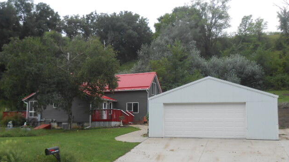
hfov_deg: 52.8
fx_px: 291
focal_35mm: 38
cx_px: 143
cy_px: 99
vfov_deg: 31.1
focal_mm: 6
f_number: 3.9
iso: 80
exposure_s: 1/100
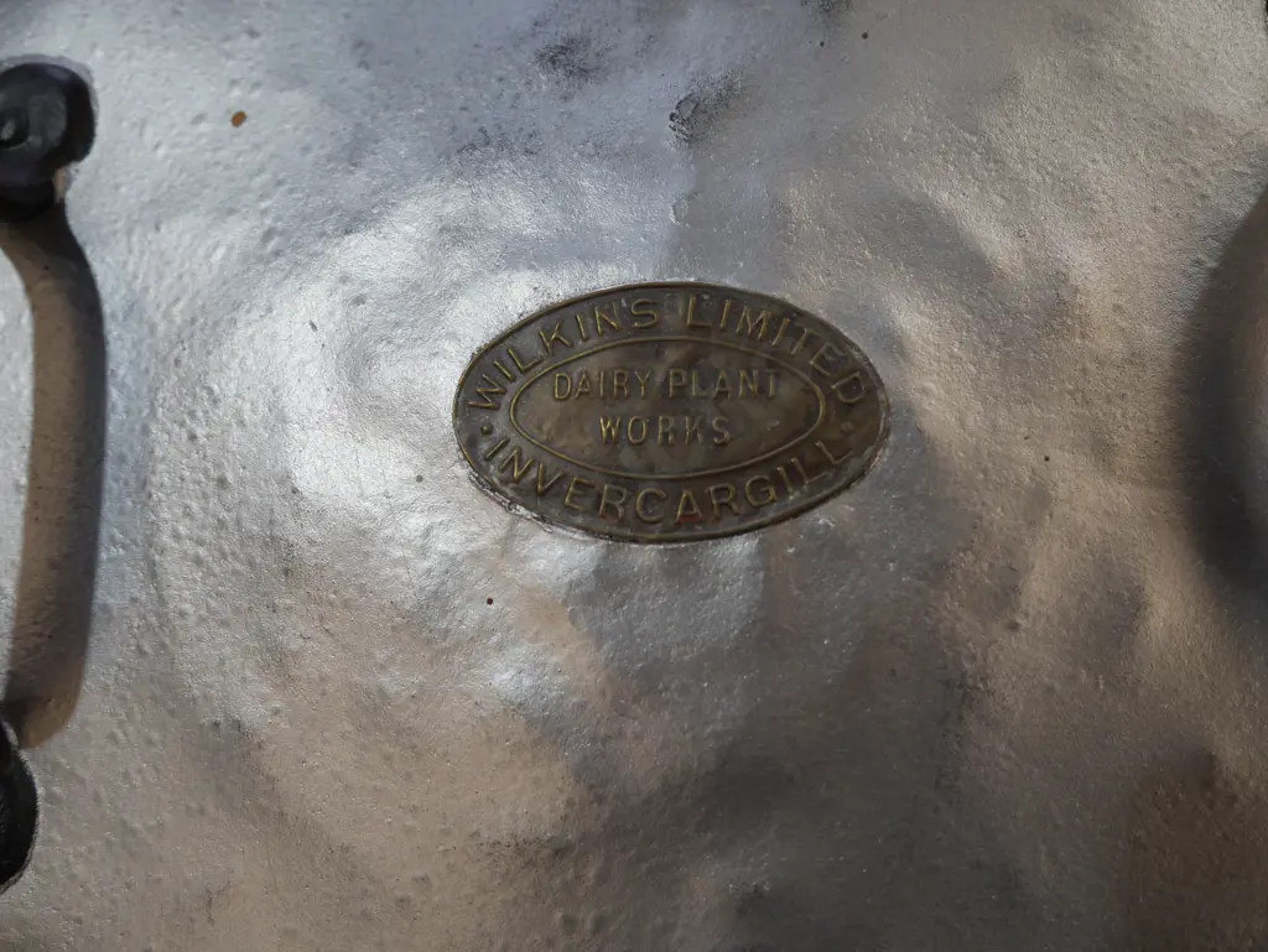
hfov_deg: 59.9
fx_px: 1099
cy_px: 476
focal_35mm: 30
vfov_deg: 46.8
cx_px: 634
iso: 200
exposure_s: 1/125
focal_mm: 15
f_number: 3.6
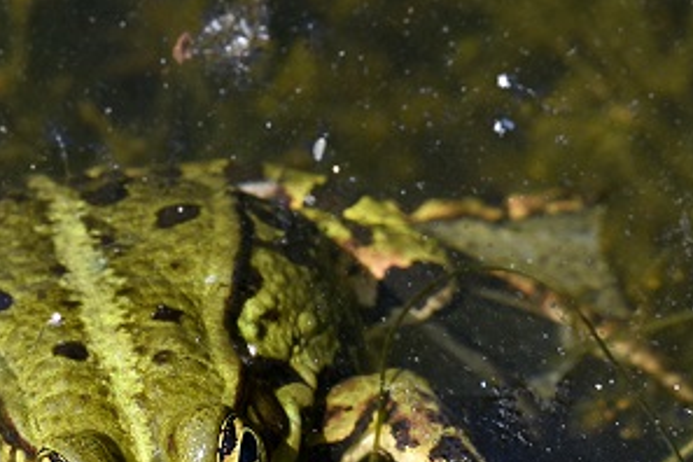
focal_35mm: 1365
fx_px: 26274
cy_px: 420
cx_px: 173
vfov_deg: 1.0
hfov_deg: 1.5
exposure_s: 1/160
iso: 200
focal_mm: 450
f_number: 11
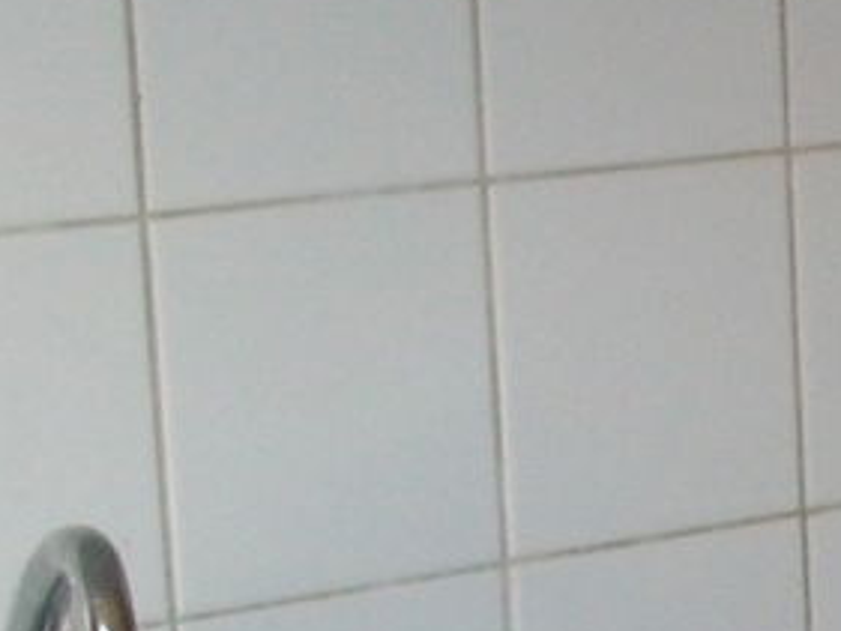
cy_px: 960
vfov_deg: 8.0
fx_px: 4424
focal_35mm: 182
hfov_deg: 10.0
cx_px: 1718
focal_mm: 5.7
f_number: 2.9
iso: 125
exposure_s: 1/40
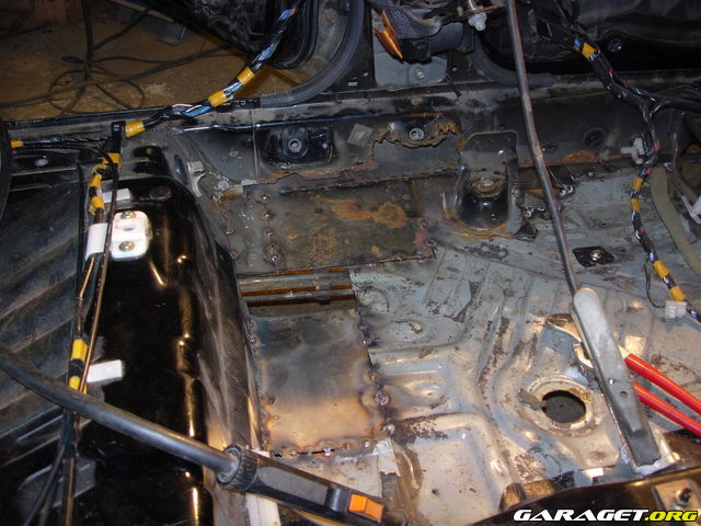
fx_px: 770
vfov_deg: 37.7
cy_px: 263
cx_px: 350
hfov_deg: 49.0
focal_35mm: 38
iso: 79
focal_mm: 7.8
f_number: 2.8
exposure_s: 1/64
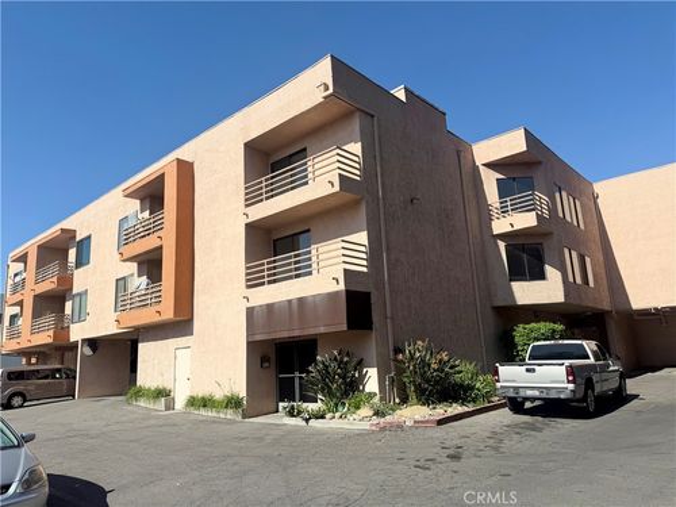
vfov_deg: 56.8
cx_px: 338
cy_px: 254
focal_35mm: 24
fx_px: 469
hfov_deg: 71.6
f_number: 1.78
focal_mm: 6.76
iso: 80
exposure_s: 1/6711
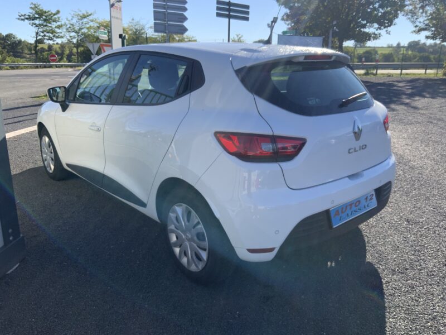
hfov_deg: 61.7
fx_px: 374
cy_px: 168
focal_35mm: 29
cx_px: 223
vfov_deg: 48.2
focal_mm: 3
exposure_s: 1/929
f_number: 1.8
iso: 16
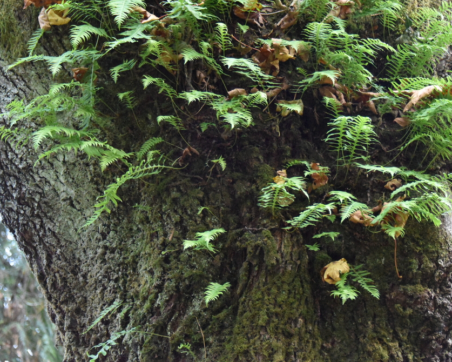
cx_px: 267
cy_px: 136
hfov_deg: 14.6
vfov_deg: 11.7
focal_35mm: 132
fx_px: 1766
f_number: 5.3
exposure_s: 1/200
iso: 10000
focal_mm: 92
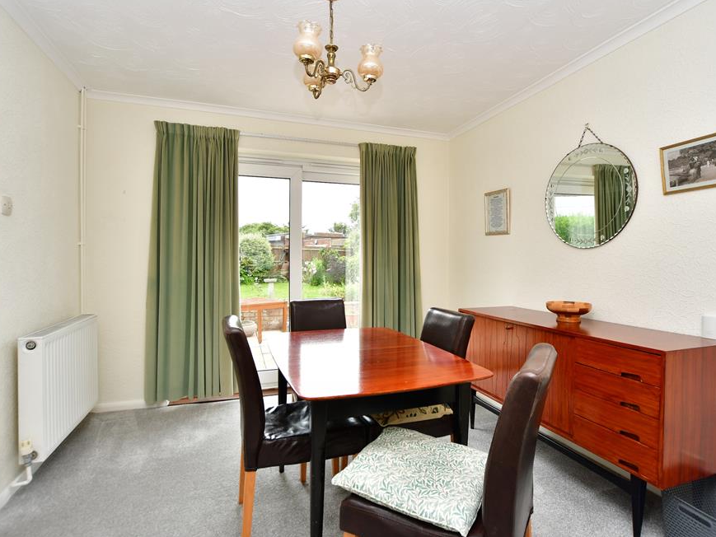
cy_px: 261
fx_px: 352
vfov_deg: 74.7
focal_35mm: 17
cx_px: 371
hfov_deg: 91.0
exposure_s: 1/125
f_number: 5.6
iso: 160
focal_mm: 10
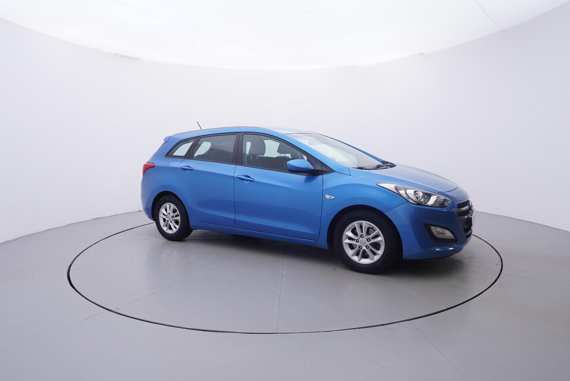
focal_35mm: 22
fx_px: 356
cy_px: 190
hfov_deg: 77.3
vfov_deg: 56.2
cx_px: 285
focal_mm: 15
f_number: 5
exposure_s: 1/80
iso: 200
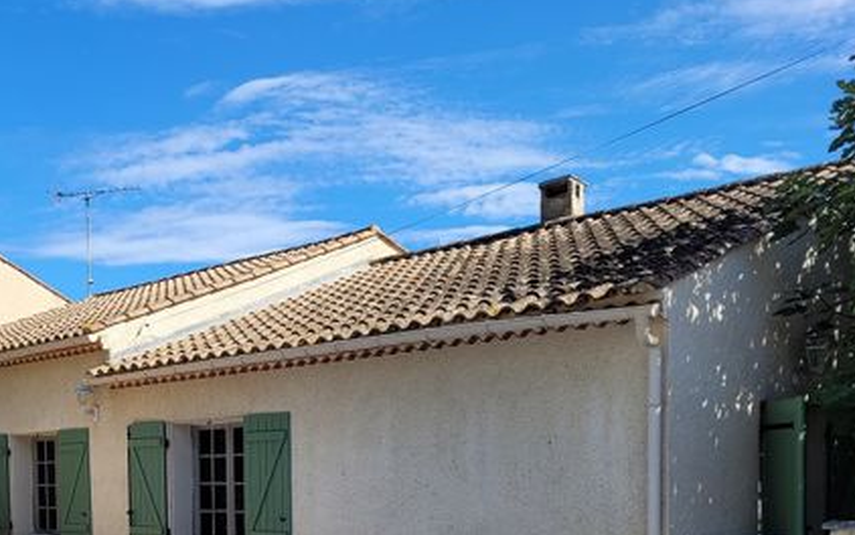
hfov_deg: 41.9
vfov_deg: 26.6
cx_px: 191
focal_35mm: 46
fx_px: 1072
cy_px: 525
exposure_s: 1/1941
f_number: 1.8
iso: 40
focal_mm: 5.4
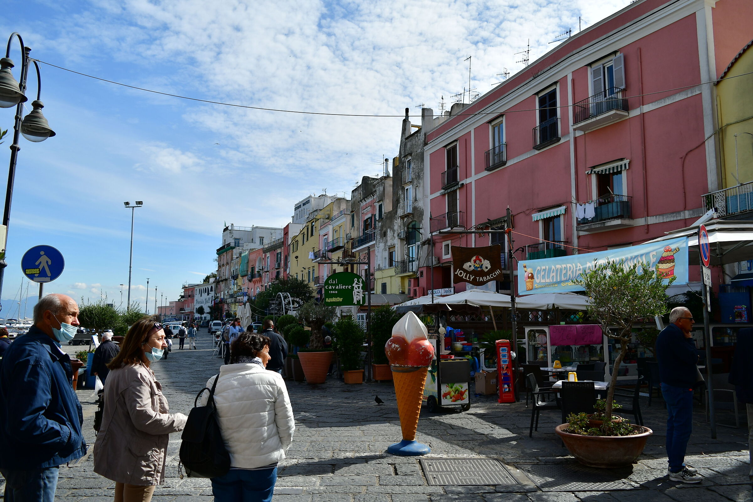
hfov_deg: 67.4
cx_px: 376
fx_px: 565
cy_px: 251
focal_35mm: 27
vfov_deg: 47.9
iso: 100
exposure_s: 1/1600
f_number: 5
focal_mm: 18
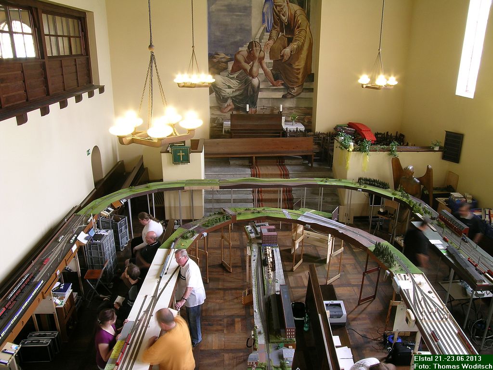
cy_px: 185
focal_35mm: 28
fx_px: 399
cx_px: 246
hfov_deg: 63.4
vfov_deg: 49.7
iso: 50
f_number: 5
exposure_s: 1/2
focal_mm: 5.8
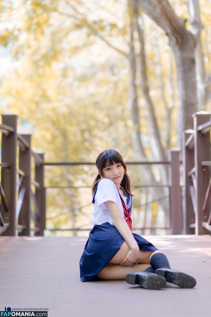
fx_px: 747
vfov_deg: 23.9
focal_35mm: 85
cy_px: 158
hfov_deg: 16.1
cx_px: 106
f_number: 2
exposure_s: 1/160
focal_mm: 85
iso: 100
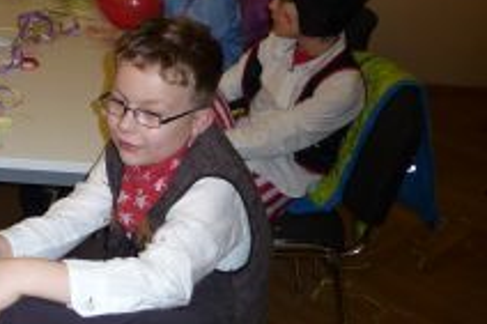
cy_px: 51
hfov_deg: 33.9
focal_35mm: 55
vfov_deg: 24.1
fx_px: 743
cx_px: 30
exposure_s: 1/30
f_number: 3.3
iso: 100
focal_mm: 4.7
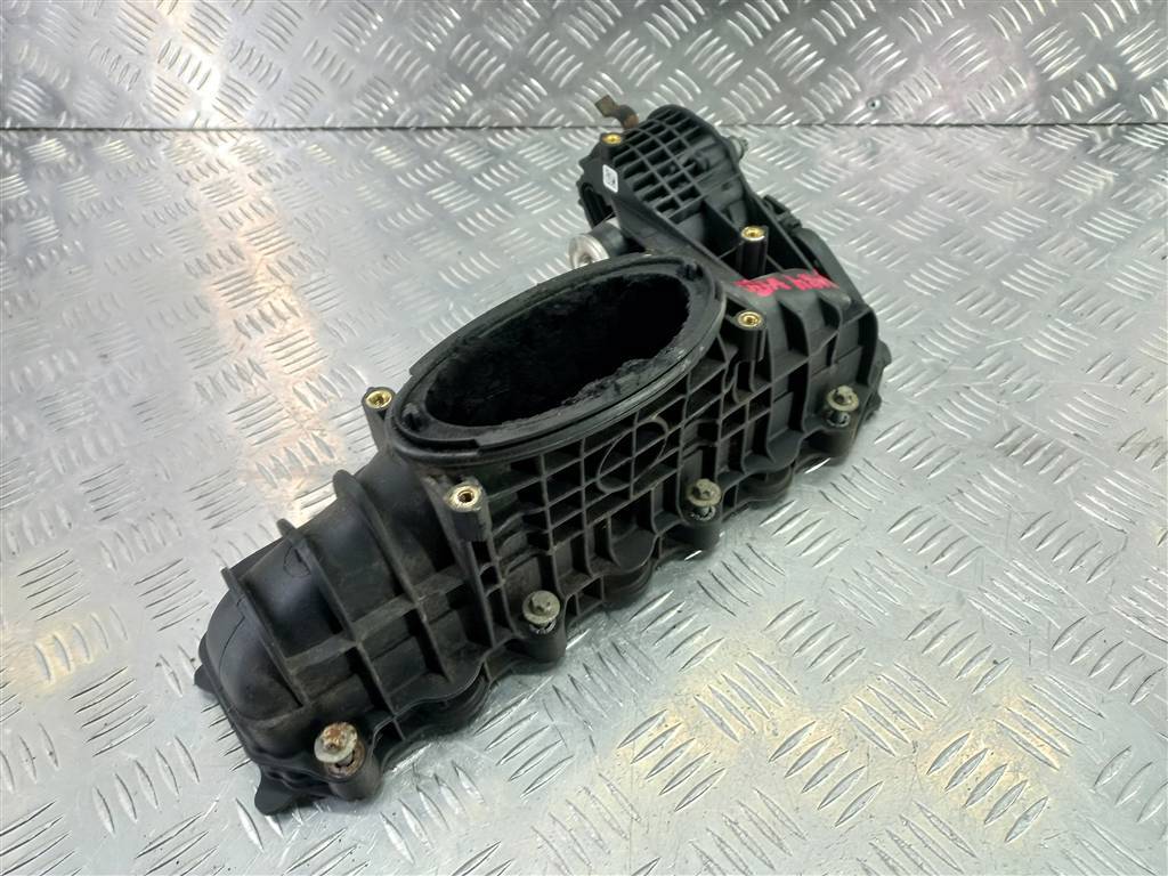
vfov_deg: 54.9
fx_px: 844
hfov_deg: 69.4
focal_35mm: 25
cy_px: 438
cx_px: 584
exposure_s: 1/50
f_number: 1.8
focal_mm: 4.6
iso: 100
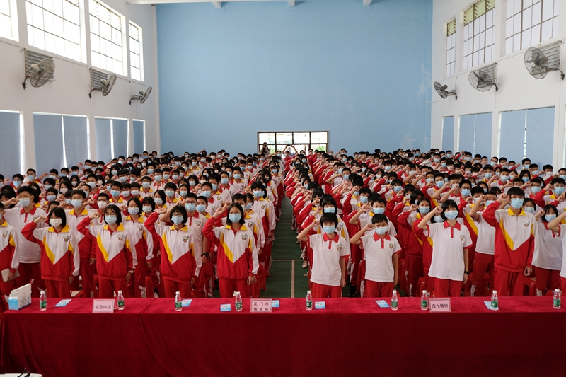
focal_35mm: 33
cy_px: 188
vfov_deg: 40.0
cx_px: 283
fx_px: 519
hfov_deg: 57.2
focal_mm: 22.1
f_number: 4.2
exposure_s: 1/50
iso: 400
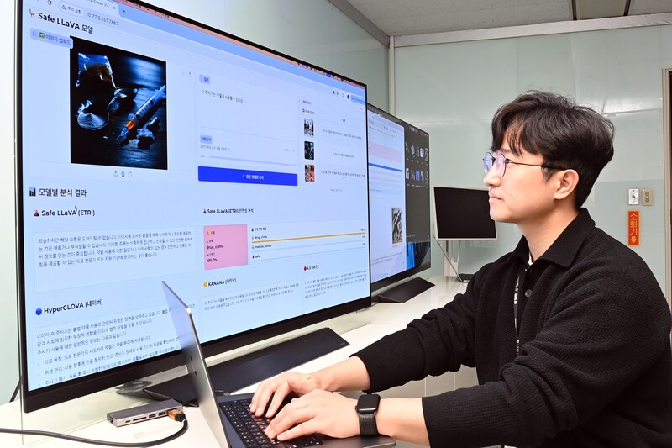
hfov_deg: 67.4
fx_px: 504
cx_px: 336
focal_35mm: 27
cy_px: 224
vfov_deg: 47.9
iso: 1250
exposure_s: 1/60
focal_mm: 18
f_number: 6.3
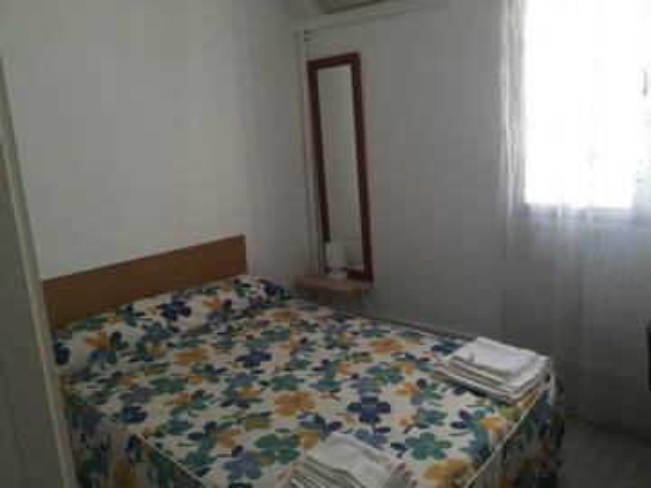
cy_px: 244
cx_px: 326
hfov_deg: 61.7
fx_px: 545
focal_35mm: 29
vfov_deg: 48.2
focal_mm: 4.15
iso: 50
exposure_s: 1/100
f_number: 2.2
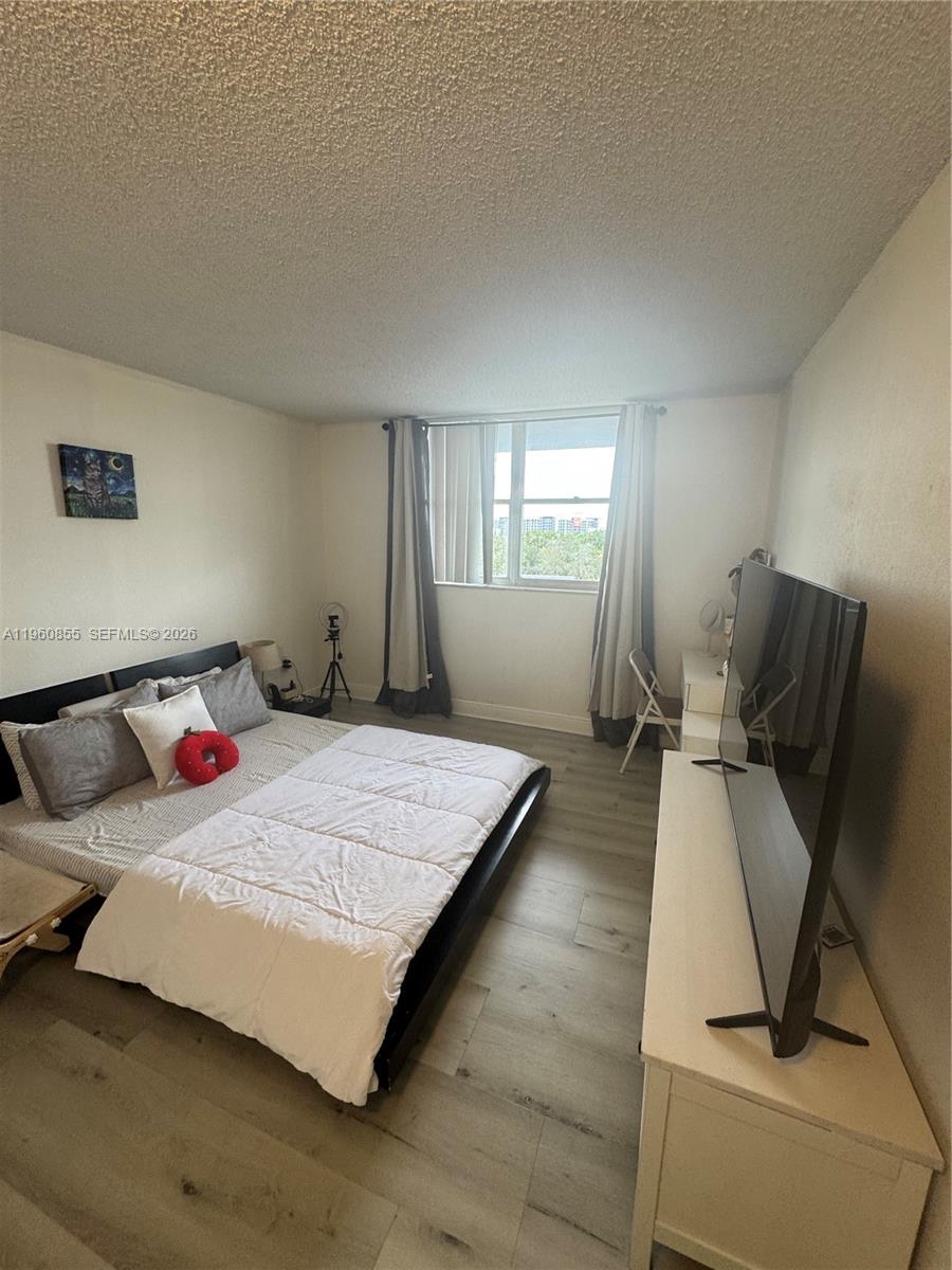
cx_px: 476
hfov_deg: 85.7
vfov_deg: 102.1
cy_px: 635
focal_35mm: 14
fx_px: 513
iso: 160
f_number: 2.2
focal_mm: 2.22
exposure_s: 1/120
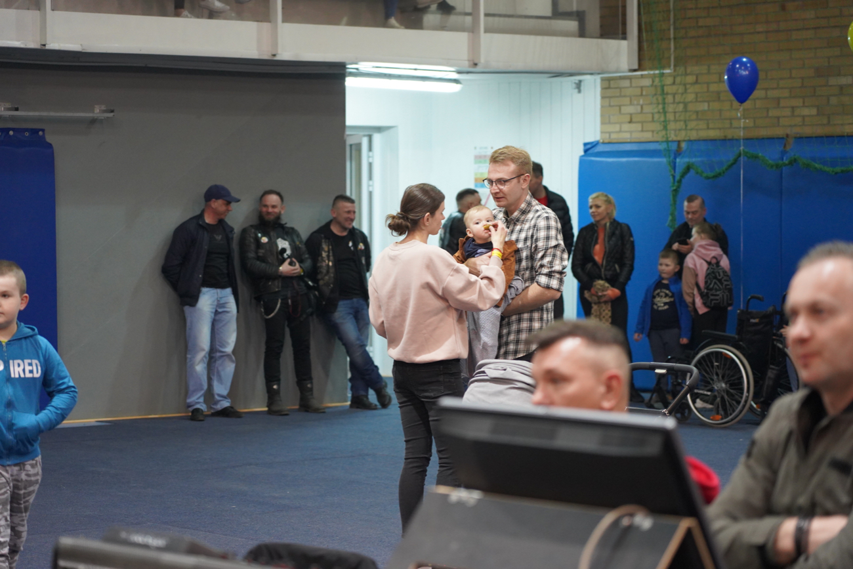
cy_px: 284
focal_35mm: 105
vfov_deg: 13.0
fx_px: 2488
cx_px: 426
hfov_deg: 19.5
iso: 4000
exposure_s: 1/160
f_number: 4
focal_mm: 105
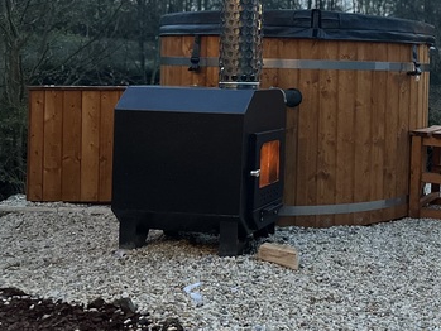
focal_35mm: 55
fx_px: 701
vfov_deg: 26.1
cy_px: 67
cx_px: 431
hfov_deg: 32.4
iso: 800
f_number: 1.78
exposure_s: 1/50
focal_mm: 6.86
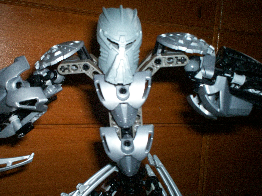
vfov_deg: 33.6
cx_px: 112
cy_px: 102
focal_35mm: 43
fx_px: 325
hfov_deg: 43.7
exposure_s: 1/60
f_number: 4.5
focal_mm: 6
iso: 140
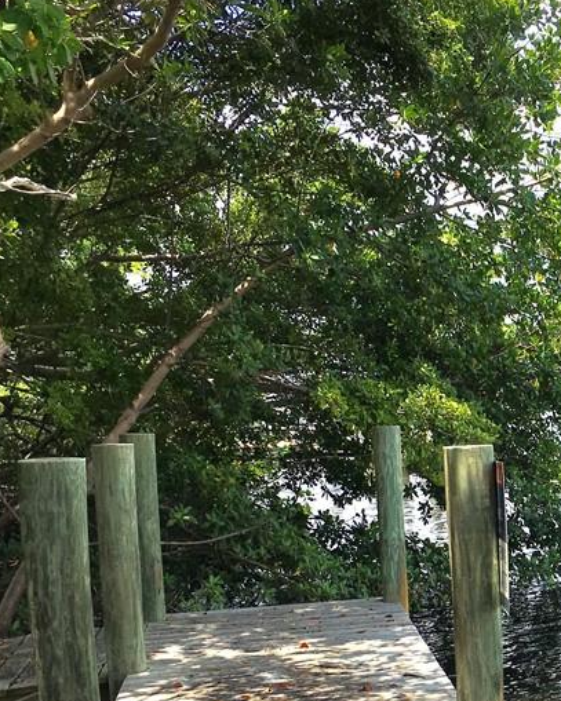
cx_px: 604
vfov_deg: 32.4
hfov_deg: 25.0
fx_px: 1183
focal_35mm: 57
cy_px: 523
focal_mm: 4.15
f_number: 2.2
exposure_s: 1/1221
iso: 25
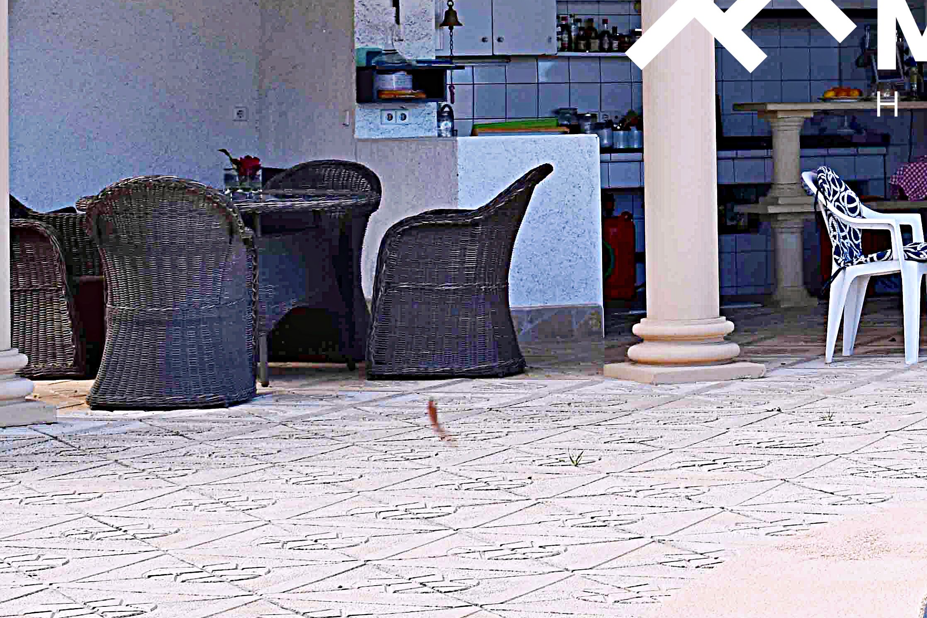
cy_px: 16
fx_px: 3116
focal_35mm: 121
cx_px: 974
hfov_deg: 16.5
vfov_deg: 11.2
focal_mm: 30
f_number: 11
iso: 400
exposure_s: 1/400
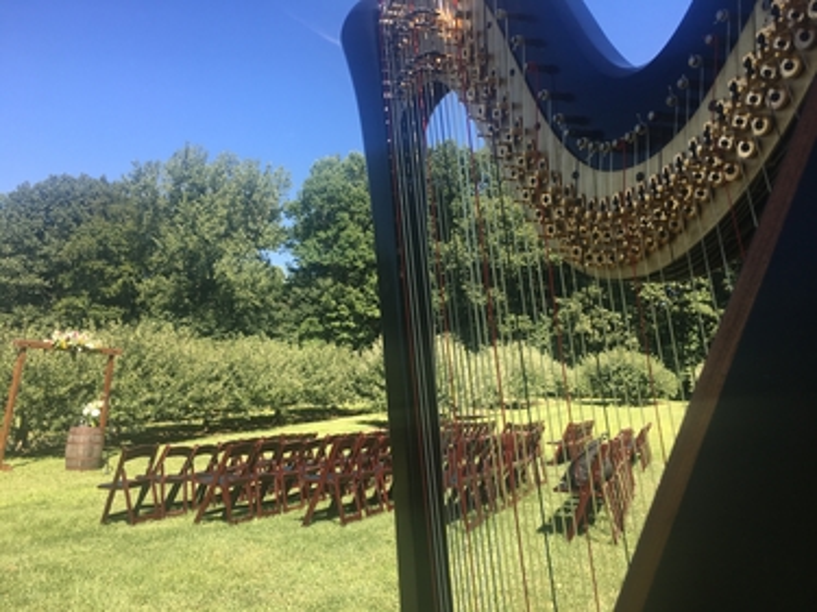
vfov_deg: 48.2
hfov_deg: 61.7
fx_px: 684
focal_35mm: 29
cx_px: 408
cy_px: 306
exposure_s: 1/587
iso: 25
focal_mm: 4.15
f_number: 2.2
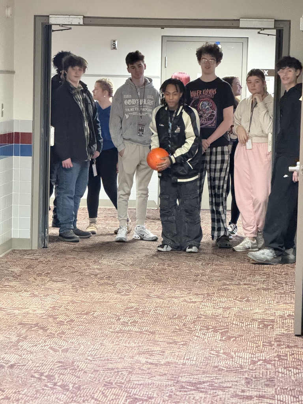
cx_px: 152
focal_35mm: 120
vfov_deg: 16.4
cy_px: 202
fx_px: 1401
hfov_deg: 12.3
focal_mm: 15.66
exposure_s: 1/40
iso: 800
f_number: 2.8
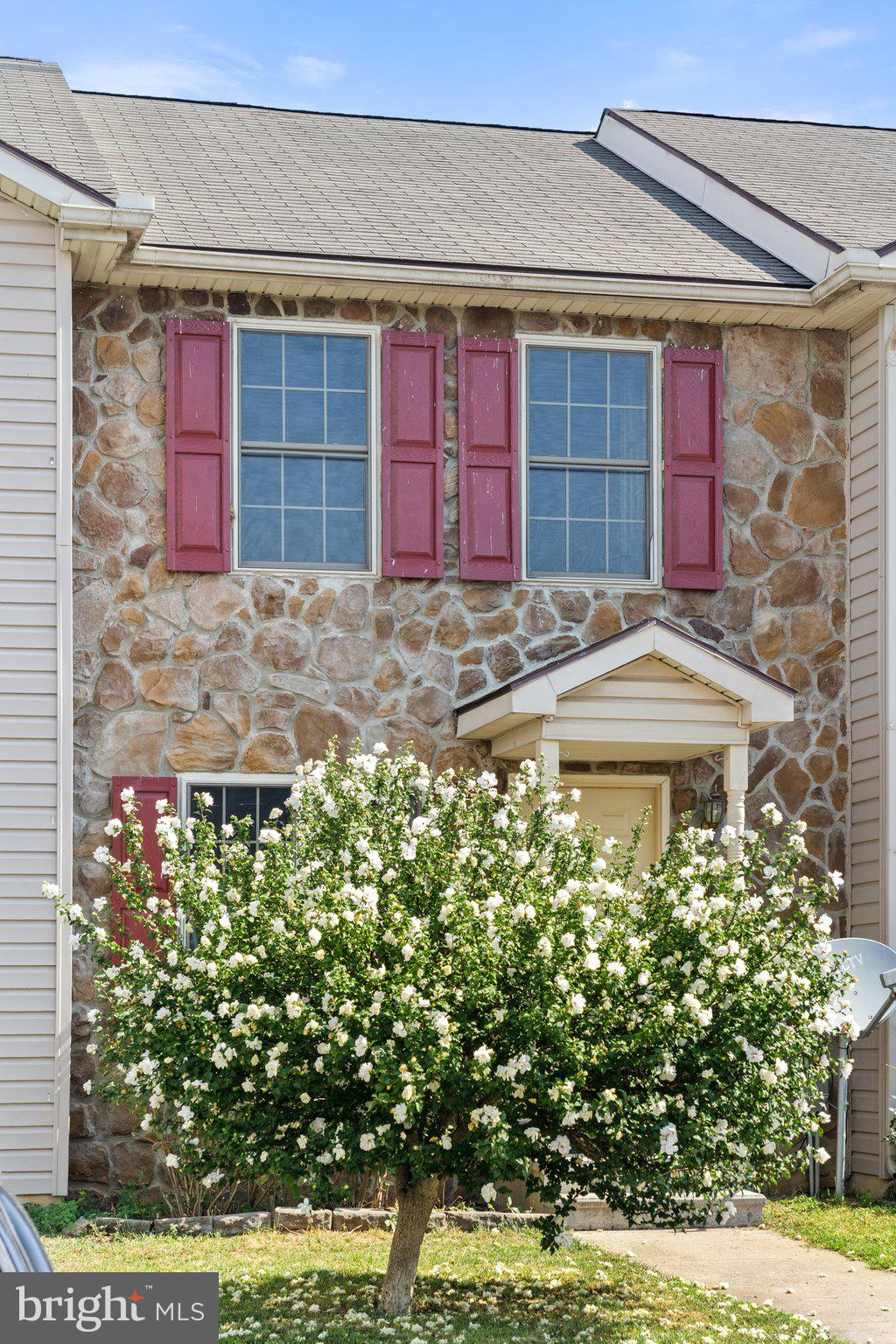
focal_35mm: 68
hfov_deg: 20.0
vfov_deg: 29.7
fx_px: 2538
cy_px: 672
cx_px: 448
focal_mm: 68
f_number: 8
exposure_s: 1/1000
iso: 800
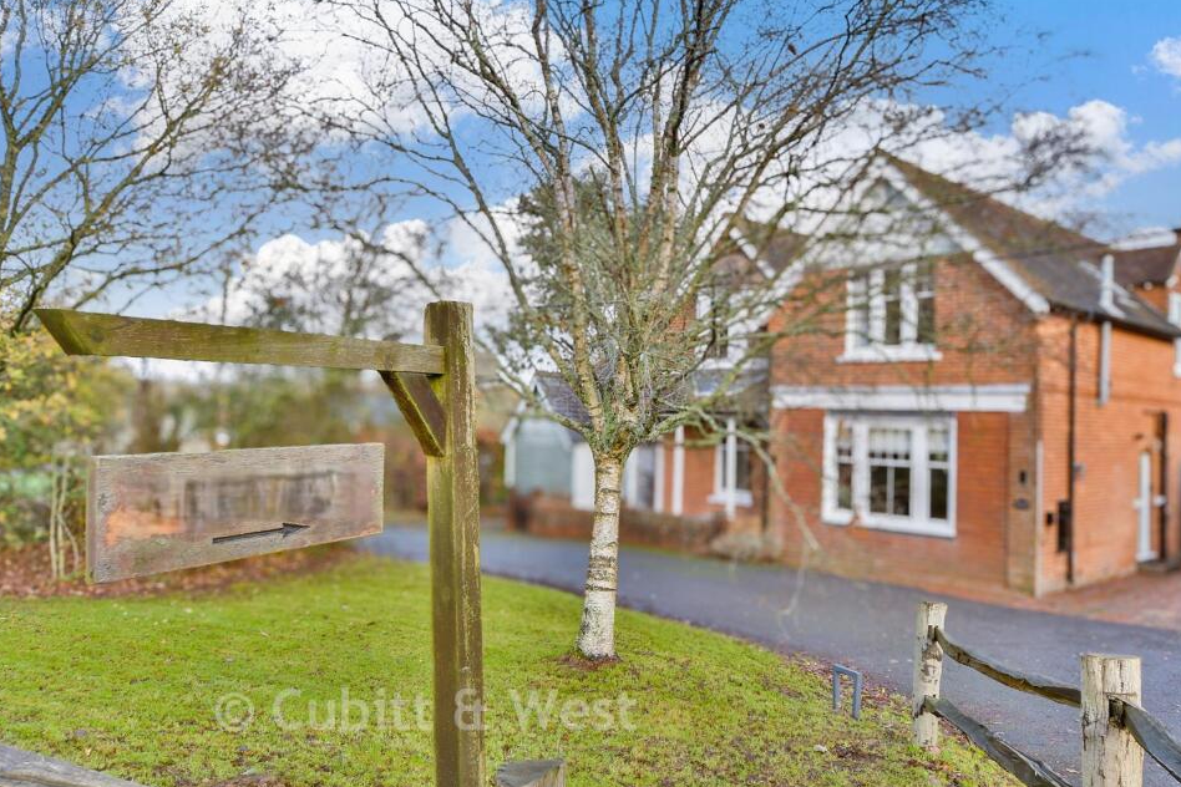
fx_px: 886
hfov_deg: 67.3
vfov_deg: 47.9
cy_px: 419
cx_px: 629
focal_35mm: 27
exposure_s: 1/25
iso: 160
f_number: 9
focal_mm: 17
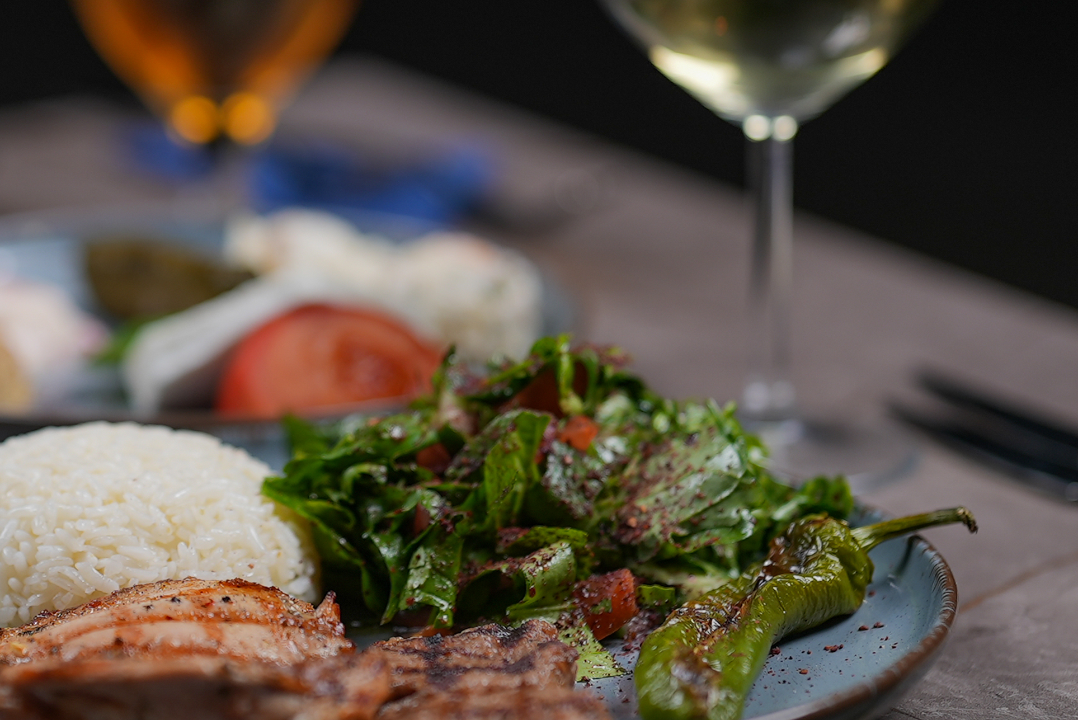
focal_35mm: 187
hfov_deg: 10.9
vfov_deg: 7.4
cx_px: 20
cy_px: 271
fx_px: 5602
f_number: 1.6
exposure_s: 1/500
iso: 100
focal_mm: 85
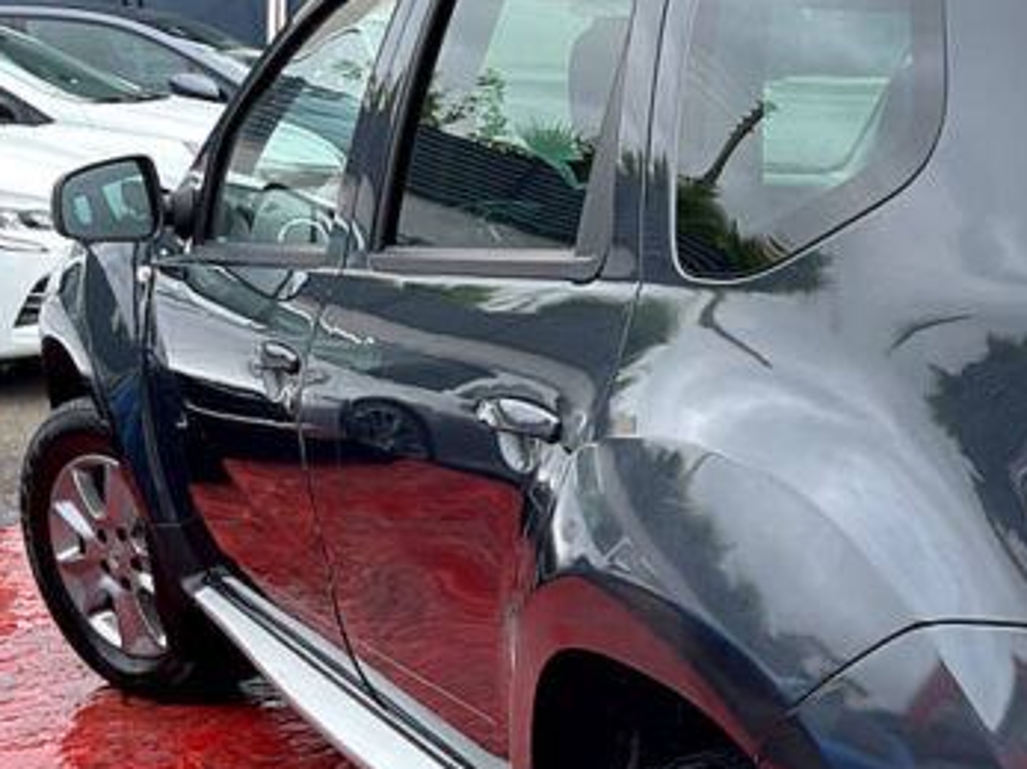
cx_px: 1104
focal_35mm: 60
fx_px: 1779
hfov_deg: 29.3
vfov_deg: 24.2
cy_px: 553
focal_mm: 4.2
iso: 32
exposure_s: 1/572
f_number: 1.6
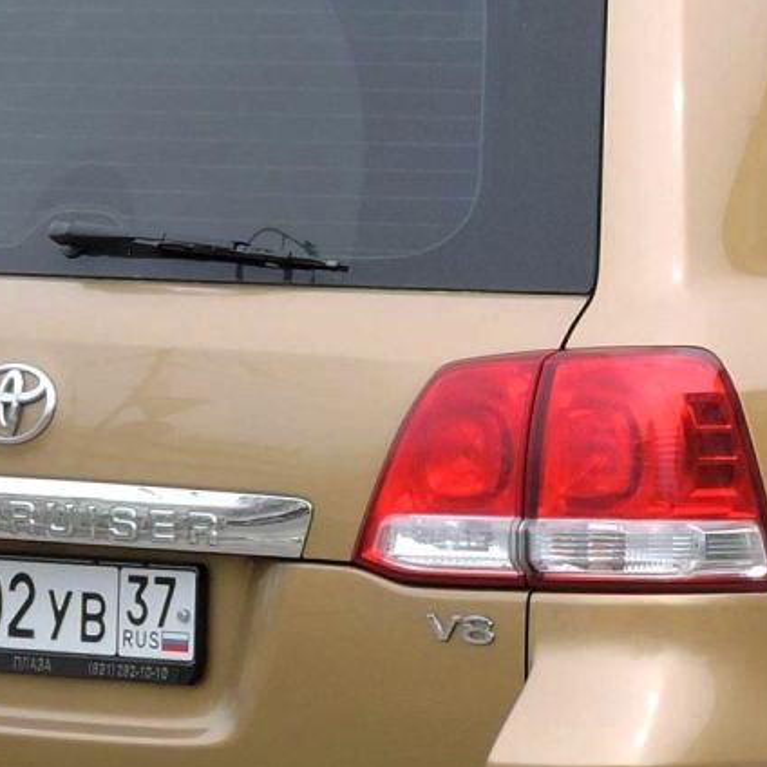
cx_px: 861
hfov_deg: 6.0
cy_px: 251
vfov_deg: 6.0
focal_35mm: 292
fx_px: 7320
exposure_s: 1/250
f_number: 4.5
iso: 100
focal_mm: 12.5
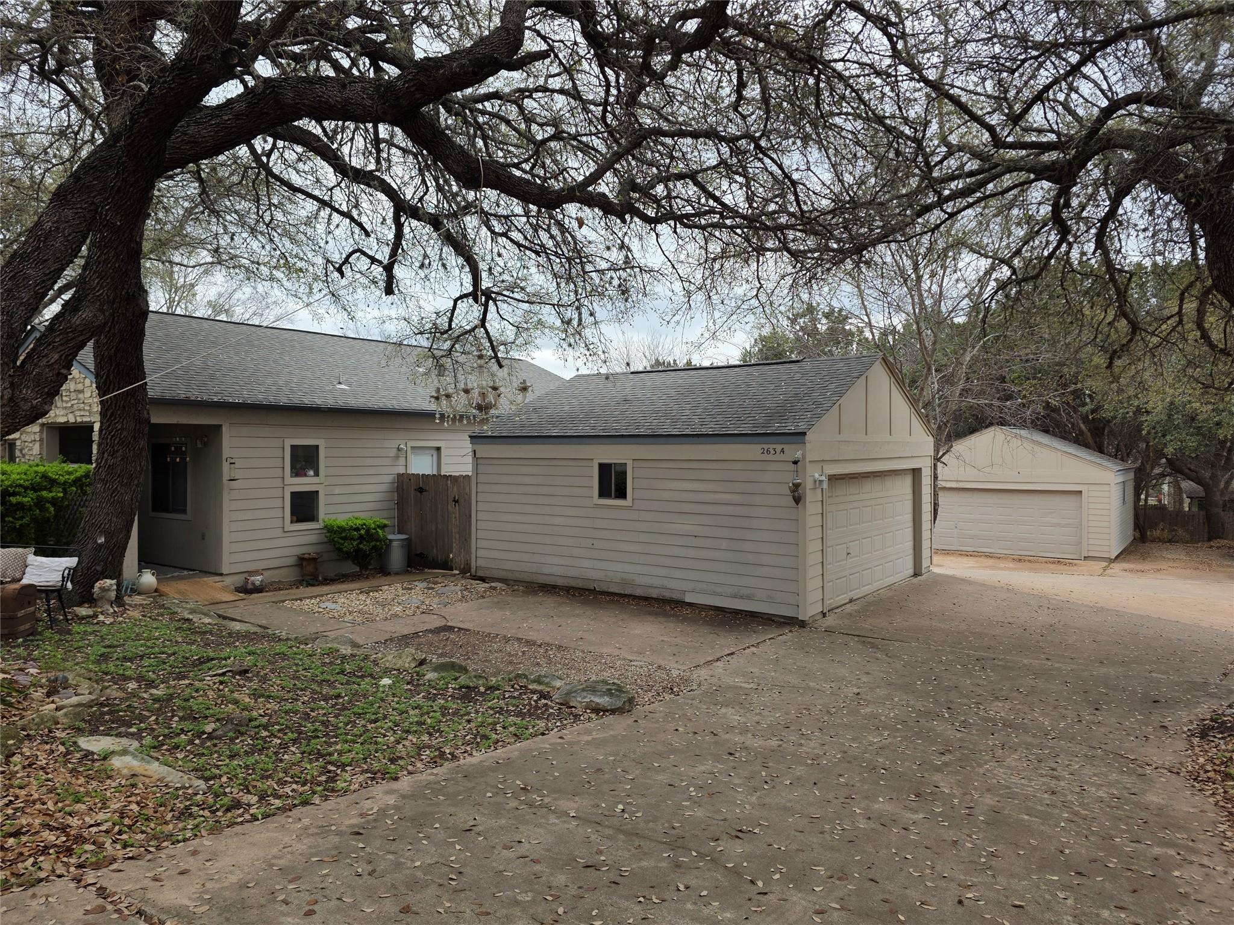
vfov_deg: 58.9
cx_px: 617
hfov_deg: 73.9
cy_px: 462
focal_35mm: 23
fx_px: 820
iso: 80
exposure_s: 1/1761
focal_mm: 6.3
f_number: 1.7
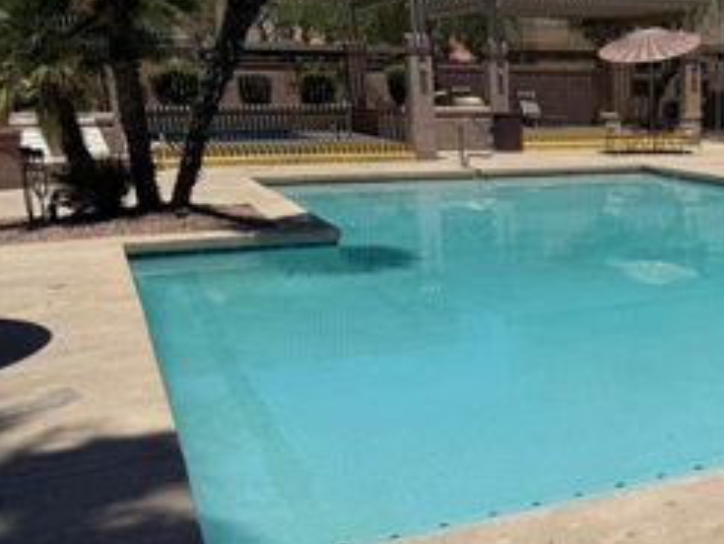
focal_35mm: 49
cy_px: 297
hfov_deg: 35.8
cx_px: 691
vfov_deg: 29.7
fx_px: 1025
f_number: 1.78
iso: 80
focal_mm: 6.76
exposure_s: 1/10309
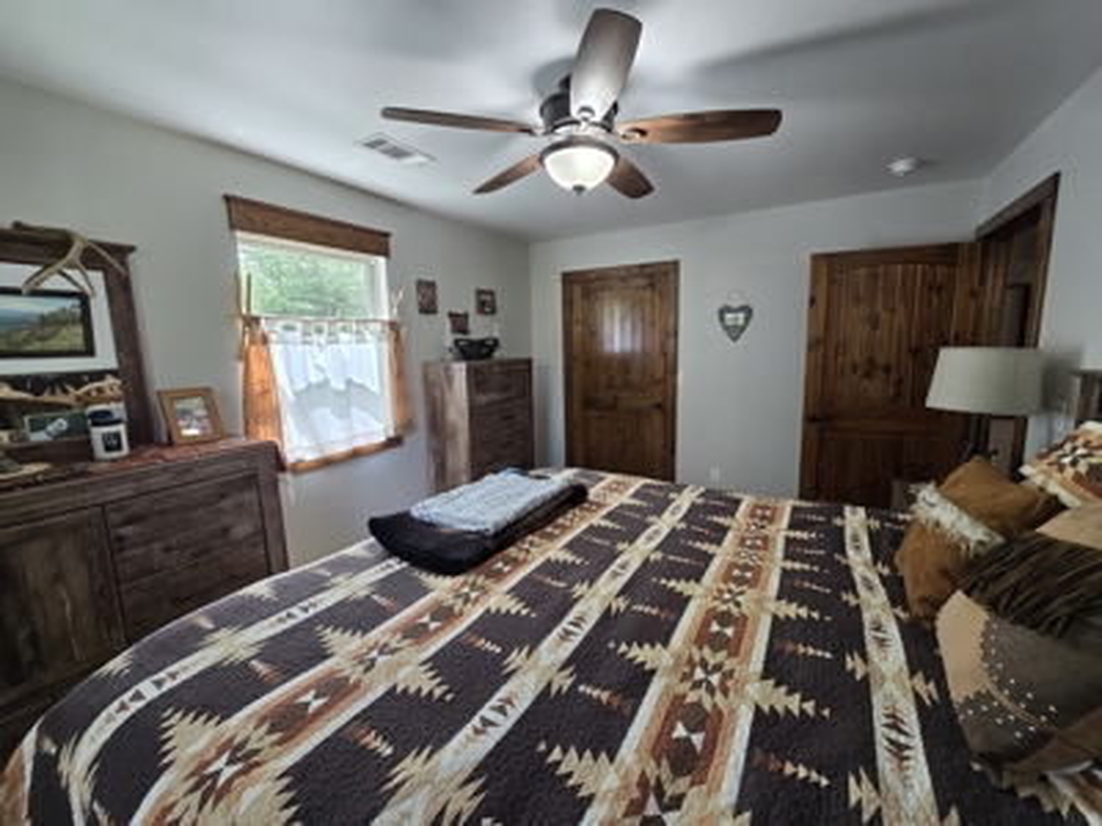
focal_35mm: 13
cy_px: 413
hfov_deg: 106.2
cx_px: 551
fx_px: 414
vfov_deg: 89.9
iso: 160
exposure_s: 1/60
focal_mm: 2.2
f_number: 2.2
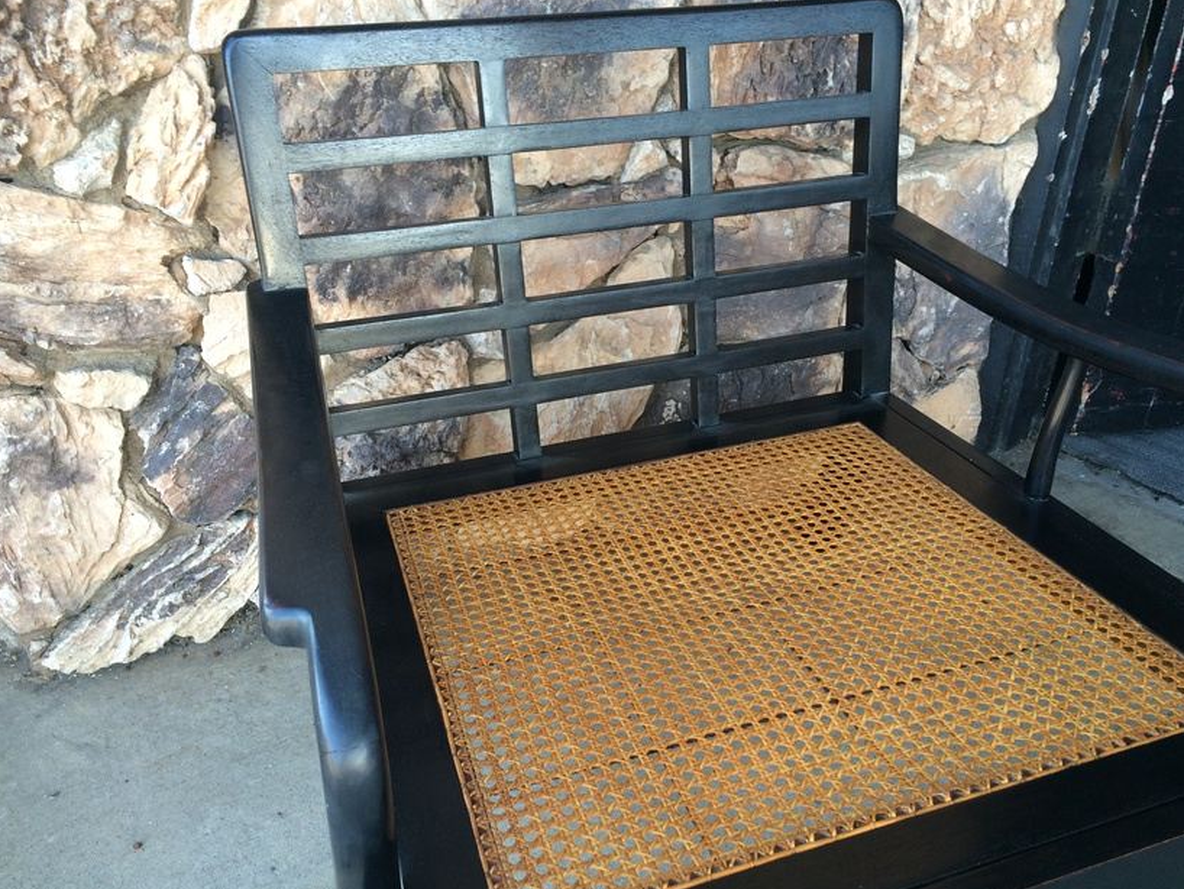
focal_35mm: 33
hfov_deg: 55.3
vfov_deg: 42.9
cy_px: 484
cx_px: 624
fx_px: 1129
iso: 50
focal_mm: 4.12
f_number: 2.2
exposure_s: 1/60
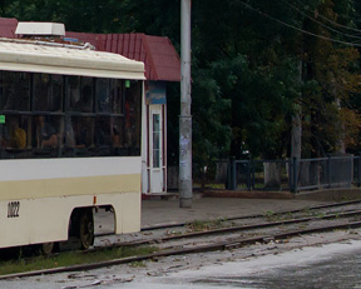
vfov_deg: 7.5
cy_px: 14
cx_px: -202
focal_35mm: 205
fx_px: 2192
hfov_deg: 9.1
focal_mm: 35
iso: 800
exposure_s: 1/1000
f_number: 5
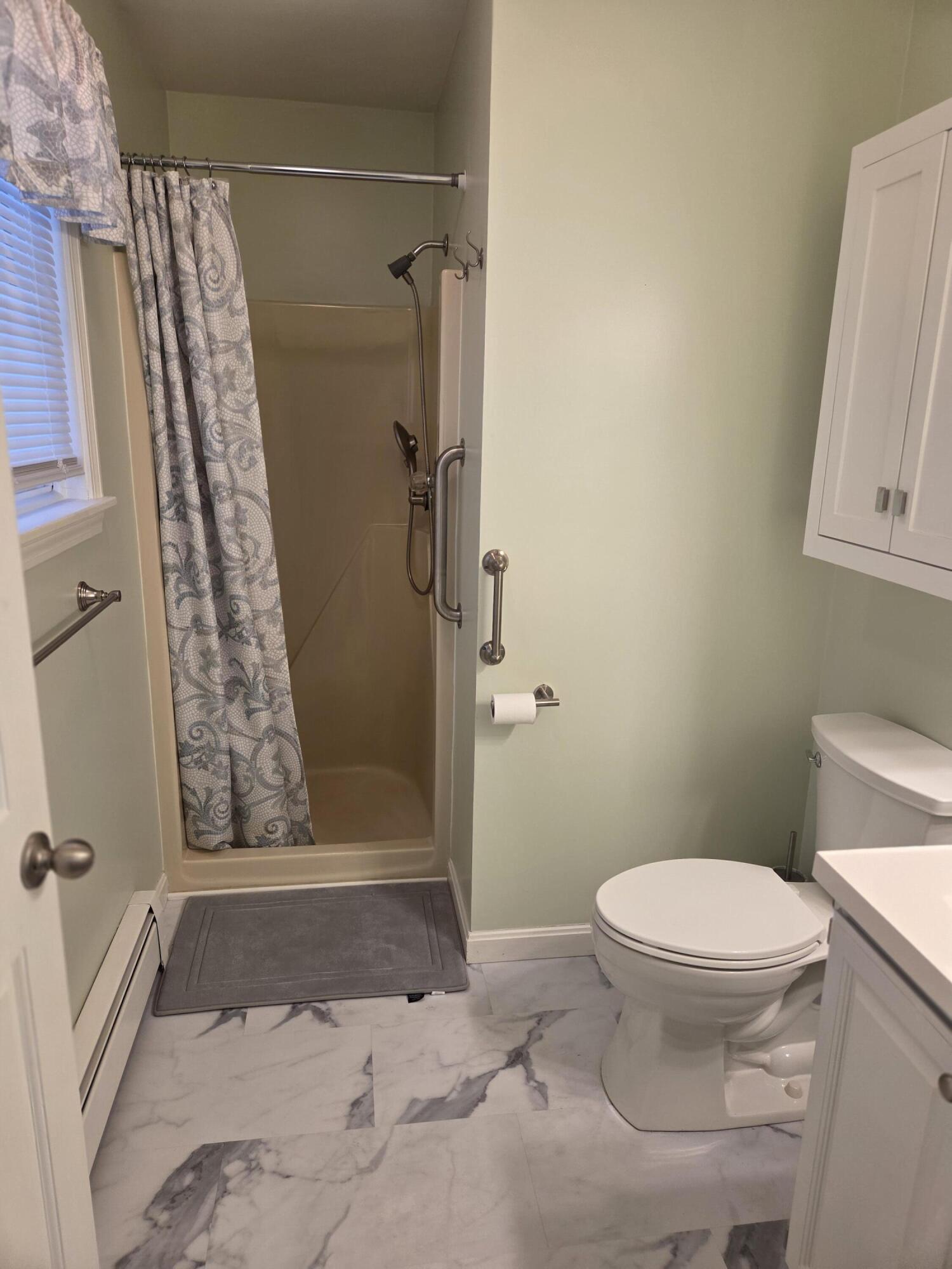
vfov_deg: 73.9
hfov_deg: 58.9
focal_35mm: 23
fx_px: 843
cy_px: 634
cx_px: 476
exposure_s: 1/120
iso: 160
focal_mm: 5.4
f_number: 1.8
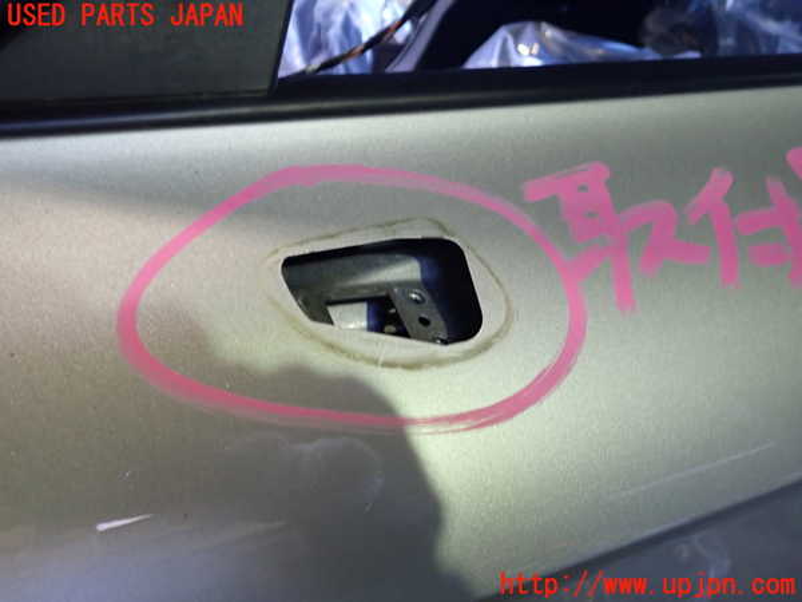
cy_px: 301
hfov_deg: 60.0
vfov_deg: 46.8
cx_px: 401
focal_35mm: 30
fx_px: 695
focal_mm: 5.4
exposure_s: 1/30
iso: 400
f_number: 2.3
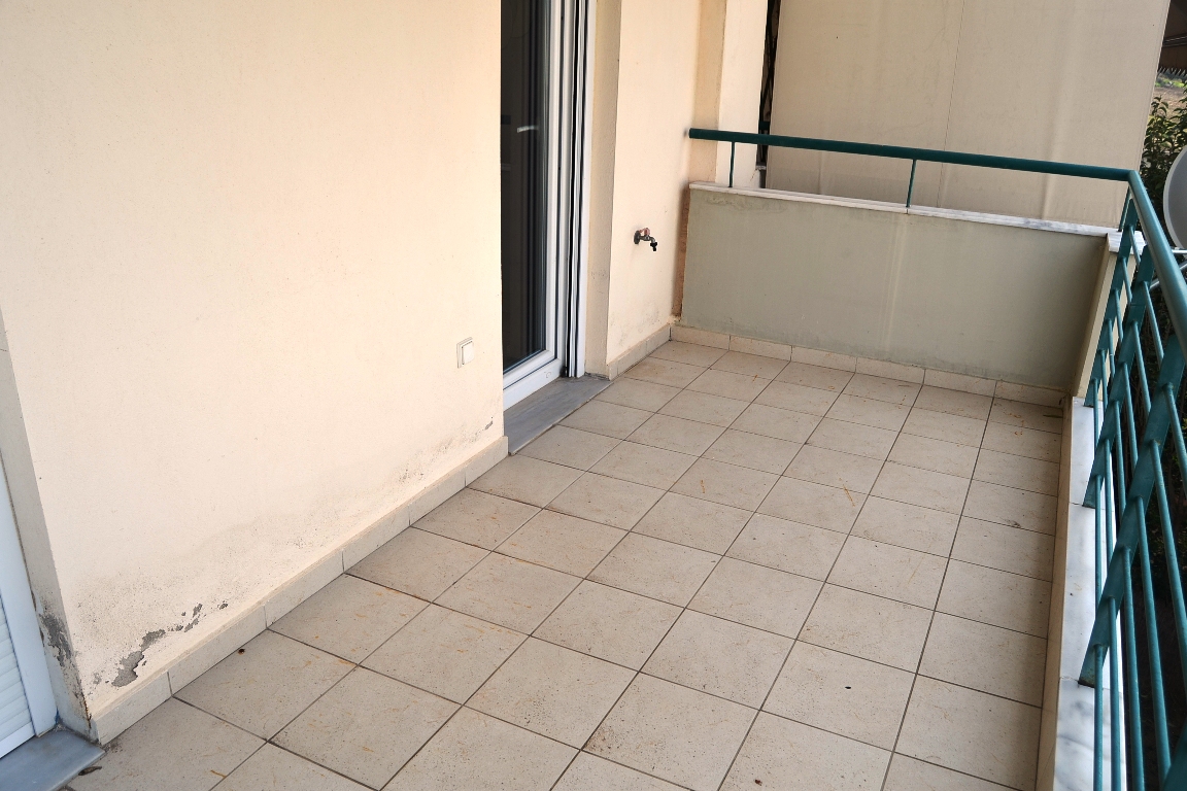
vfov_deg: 47.9
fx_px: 890
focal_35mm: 27
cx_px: 594
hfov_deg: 67.4
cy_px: 396
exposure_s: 1/160
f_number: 6.3
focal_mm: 18
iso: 100
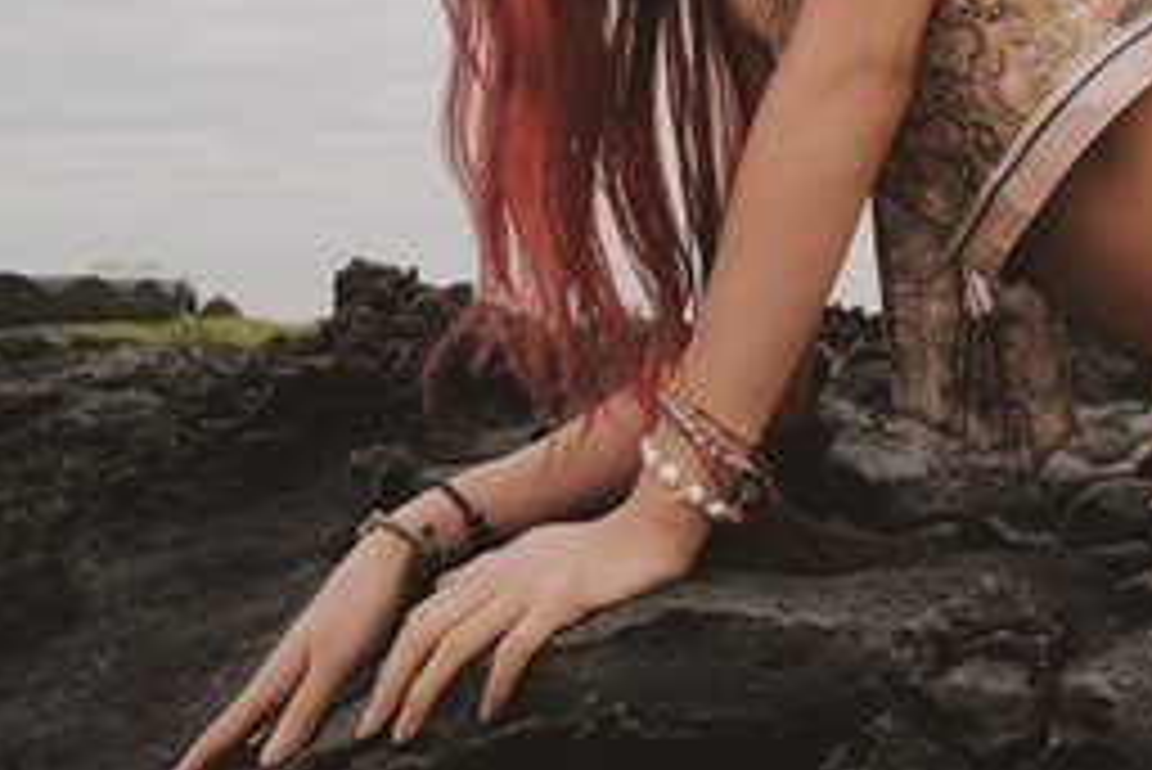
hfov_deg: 32.6
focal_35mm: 59
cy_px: -36
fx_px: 1889
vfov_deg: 22.0
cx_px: 990
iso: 400
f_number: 8
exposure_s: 1/125
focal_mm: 28
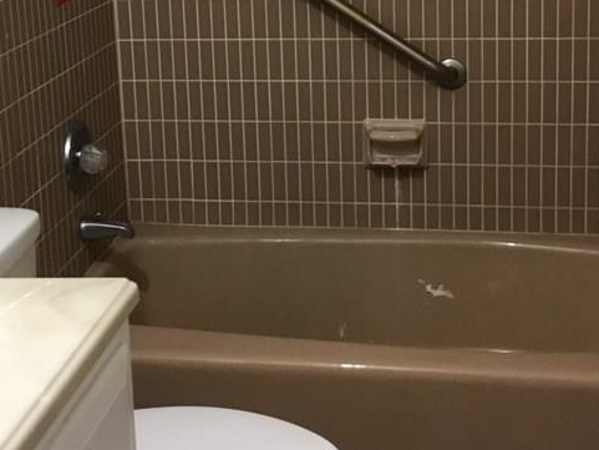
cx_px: 284
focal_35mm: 66
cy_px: 41
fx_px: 1142
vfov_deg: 21.7
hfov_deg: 29.4
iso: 200
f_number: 2.4
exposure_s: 1/17
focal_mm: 3.3
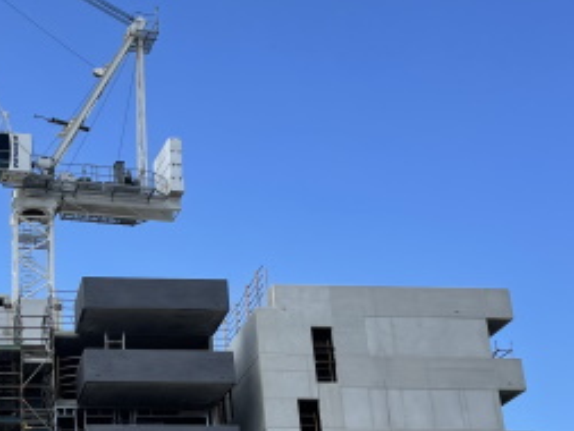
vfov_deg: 20.4
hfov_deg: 26.2
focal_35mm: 72
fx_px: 1194
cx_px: 73
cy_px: 303
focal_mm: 4.2
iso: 32
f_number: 1.6
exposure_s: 1/2304
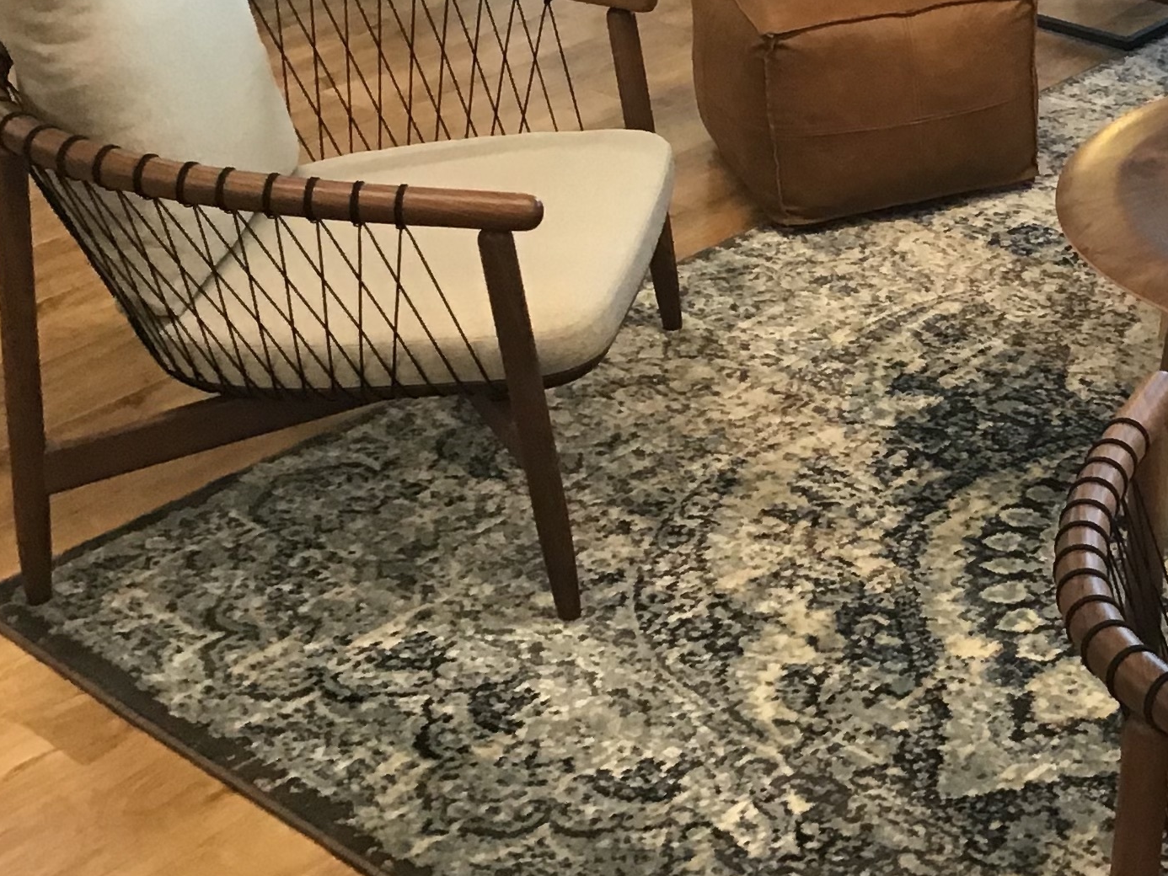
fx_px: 2464
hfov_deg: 25.0
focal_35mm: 73
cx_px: 1250
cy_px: 177
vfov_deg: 20.0
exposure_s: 1/30
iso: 50
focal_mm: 3.3
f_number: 2.4
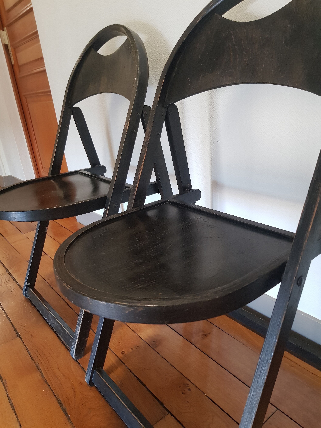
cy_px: 214
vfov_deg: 67.3
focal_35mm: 26
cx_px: 160
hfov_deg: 53.1
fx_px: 321
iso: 250
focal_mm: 4.2
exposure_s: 1/33
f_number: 1.7
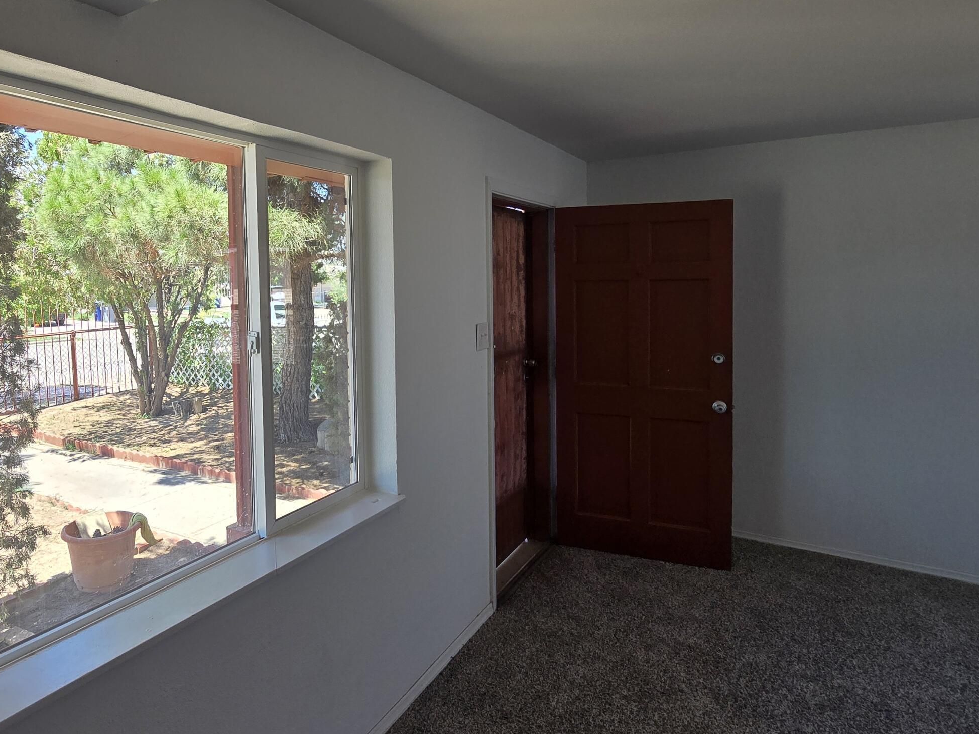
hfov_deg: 80.1
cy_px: 296
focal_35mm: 20
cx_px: 363
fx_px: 566
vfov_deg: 65.4
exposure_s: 1/192
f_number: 2.2
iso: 50
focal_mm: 2.2
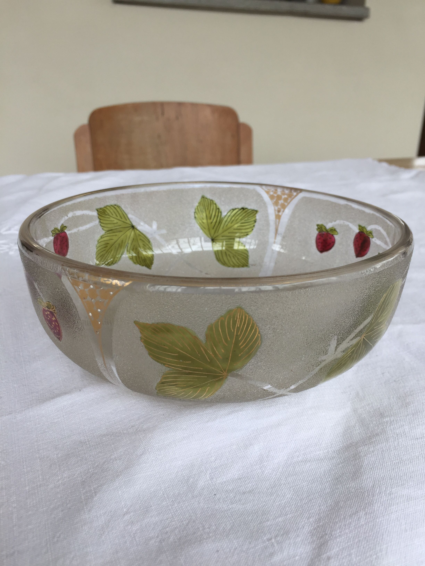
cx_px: 212
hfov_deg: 48.2
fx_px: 475
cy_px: 283
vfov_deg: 61.7
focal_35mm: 29
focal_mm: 4.15
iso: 32
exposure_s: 1/111
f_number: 2.2
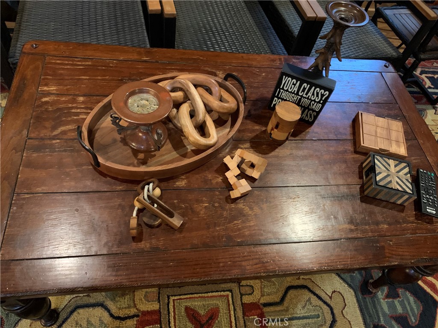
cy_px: 164
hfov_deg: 67.3
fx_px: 329
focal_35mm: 26
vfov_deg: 53.1
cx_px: 219
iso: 800
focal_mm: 4.25
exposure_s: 1/24
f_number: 1.8
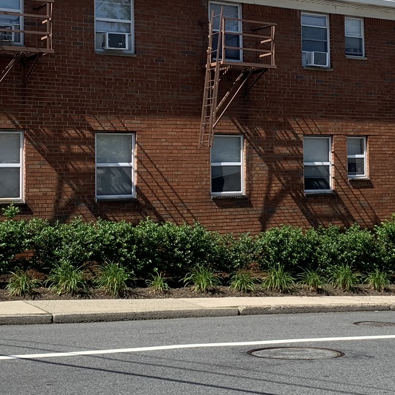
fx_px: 904
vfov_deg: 24.5
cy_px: 125
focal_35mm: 70
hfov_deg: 24.1
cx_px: 342
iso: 25
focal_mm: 4.25
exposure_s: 1/1585
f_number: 1.8
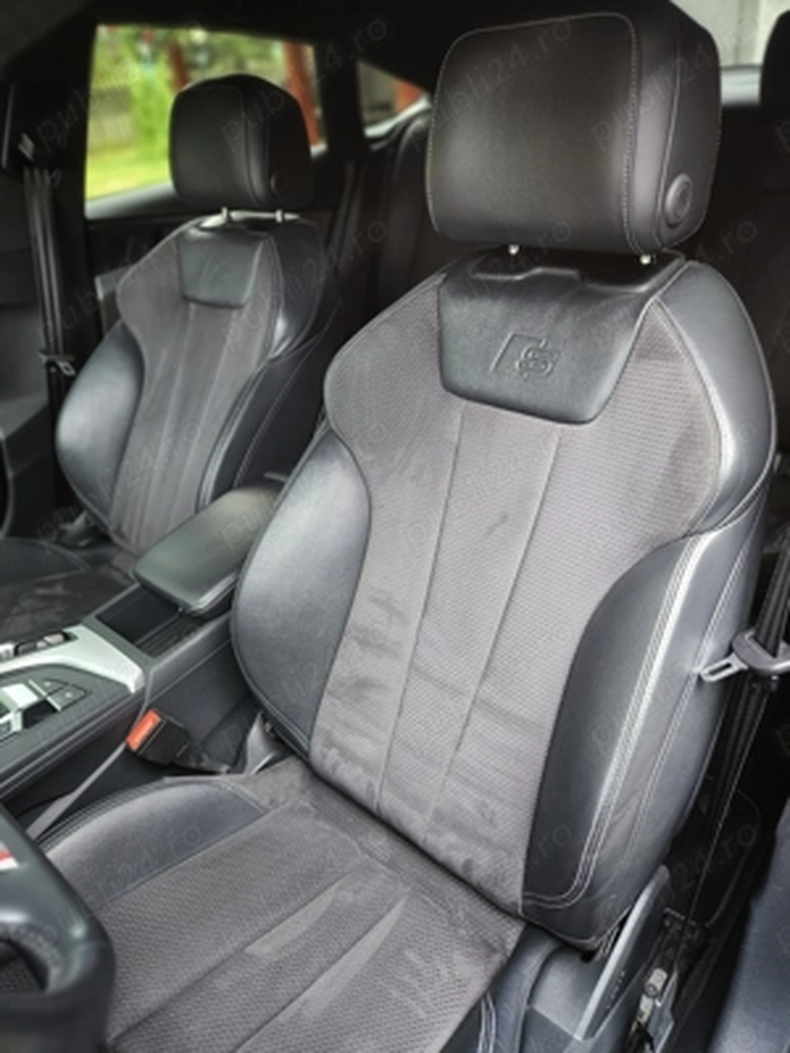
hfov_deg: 58.9
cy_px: 526
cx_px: 395
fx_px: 700
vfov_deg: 73.9
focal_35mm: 23
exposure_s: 1/120
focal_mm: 5.4
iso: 500
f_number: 1.8
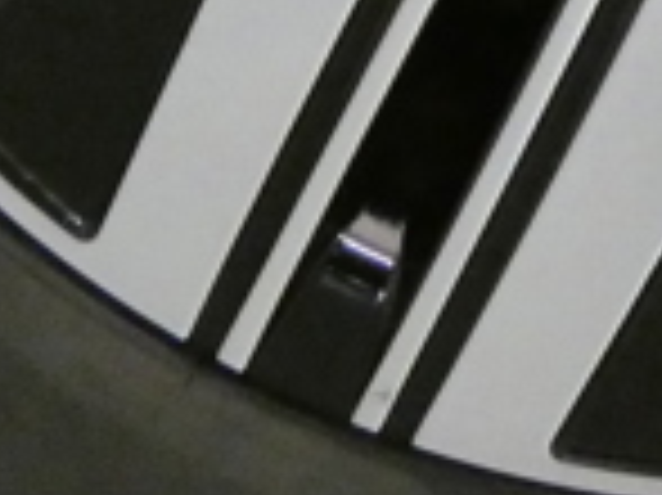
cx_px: 847
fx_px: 3115
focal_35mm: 163
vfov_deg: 8.3
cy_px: -724
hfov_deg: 11.8
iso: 1250
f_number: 3.3
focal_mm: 5.3
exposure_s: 1/80
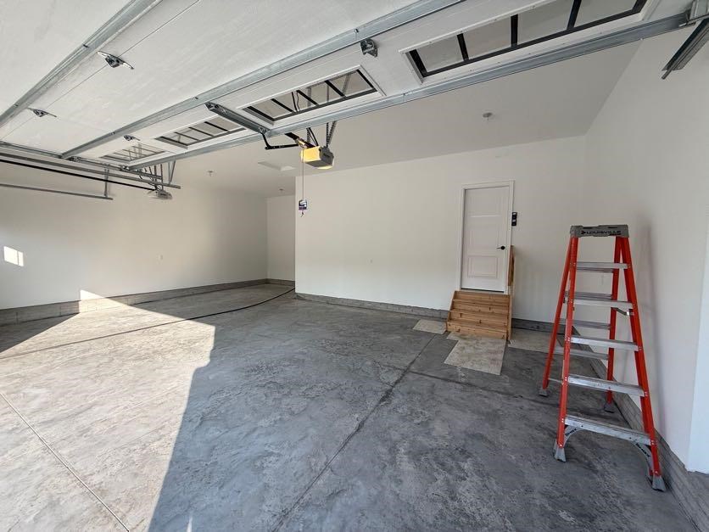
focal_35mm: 14
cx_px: 354
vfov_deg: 85.7
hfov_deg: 102.1
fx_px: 287
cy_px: 266
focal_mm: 2.22
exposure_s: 1/318
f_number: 2.2
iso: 64
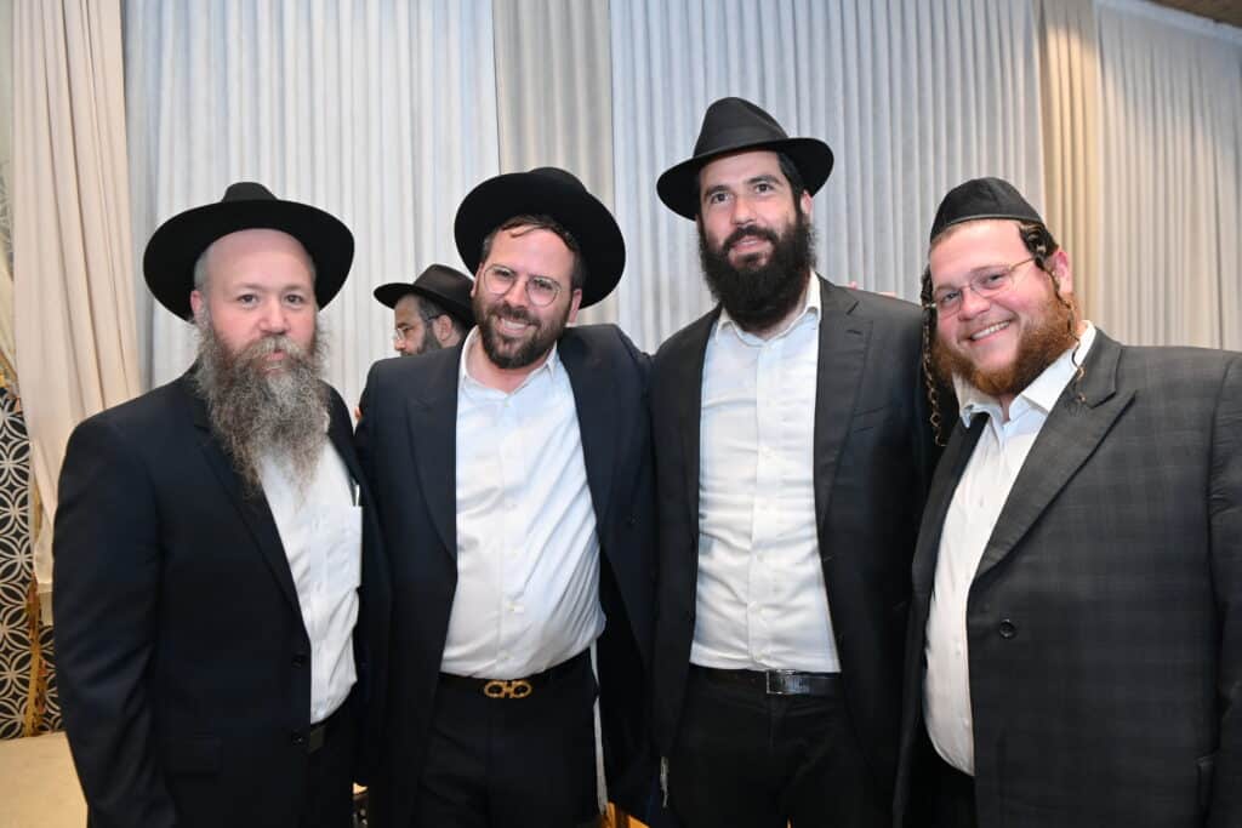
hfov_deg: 73.7
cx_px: 621
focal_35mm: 24
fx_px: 828
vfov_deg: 53.1
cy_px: 414
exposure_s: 1/125
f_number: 6.3
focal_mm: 24
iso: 1600
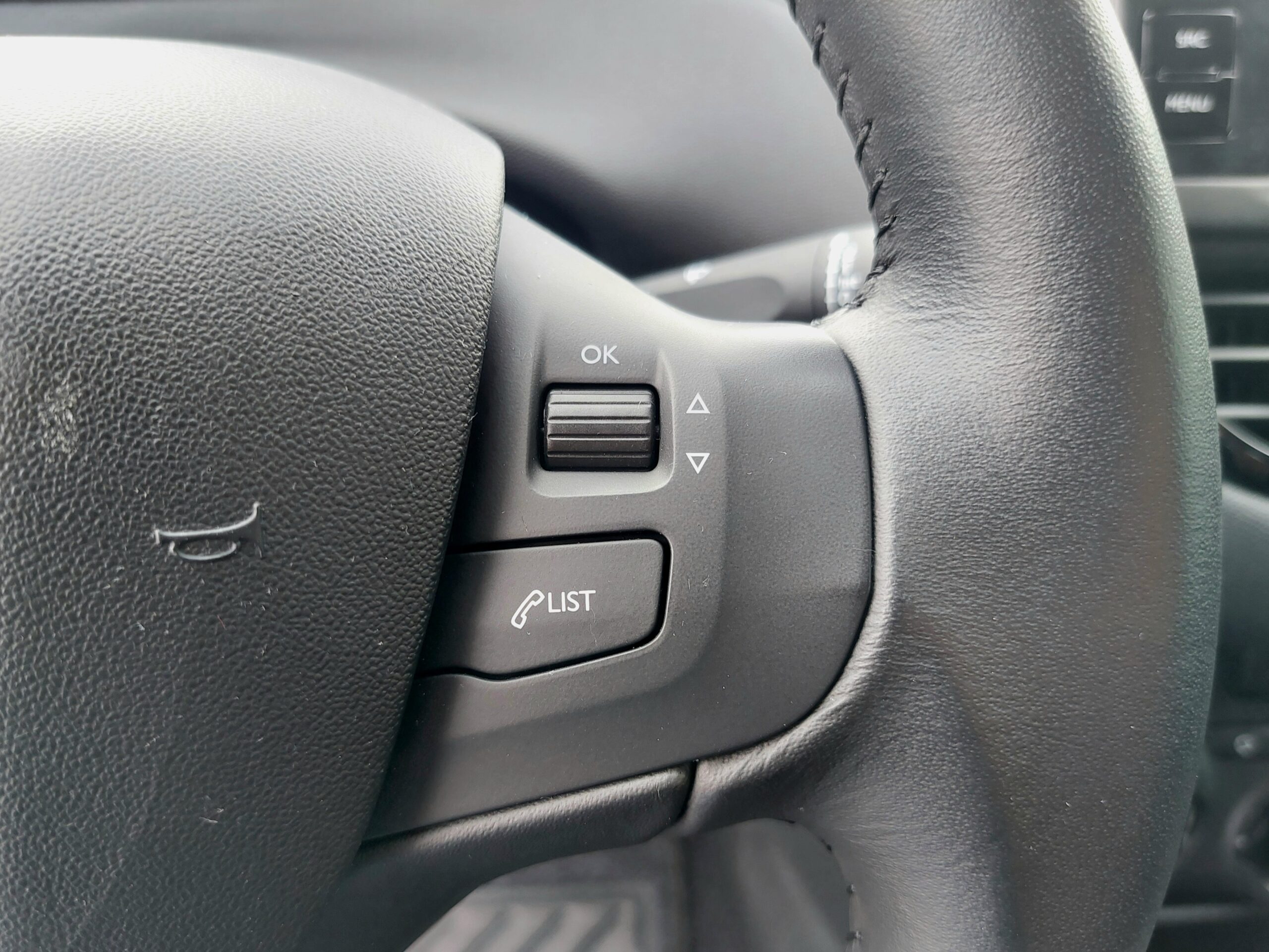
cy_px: 476
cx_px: 634
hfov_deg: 69.4
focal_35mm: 25
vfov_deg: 54.9
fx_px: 916
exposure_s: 1/50
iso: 50
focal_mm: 5.23
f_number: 1.8
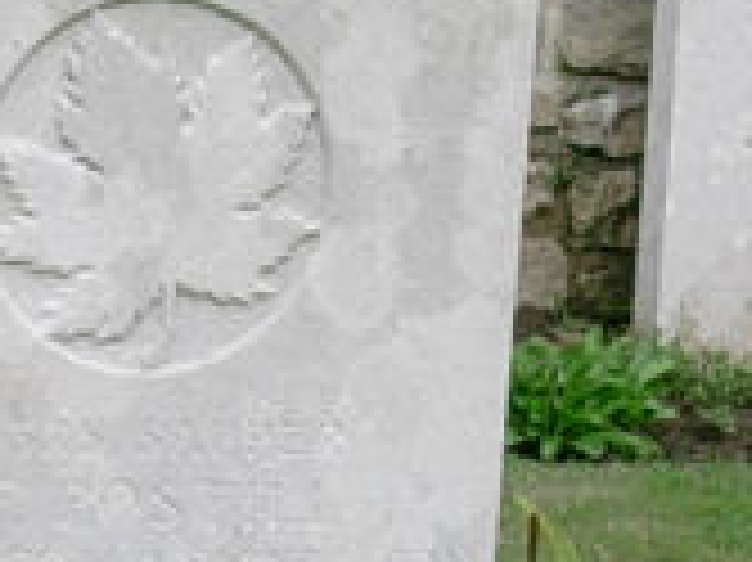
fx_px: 3517
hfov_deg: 12.2
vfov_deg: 9.0
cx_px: 194
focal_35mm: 162
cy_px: 692
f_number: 5.8
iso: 70
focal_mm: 6.7
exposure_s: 1/181
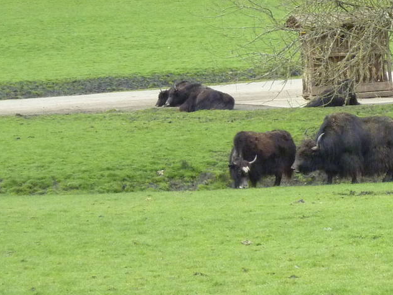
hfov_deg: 9.3
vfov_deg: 7.0
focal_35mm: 210
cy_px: -13
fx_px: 2384
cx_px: 494
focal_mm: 13.7
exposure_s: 1/500
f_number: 4.2
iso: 400
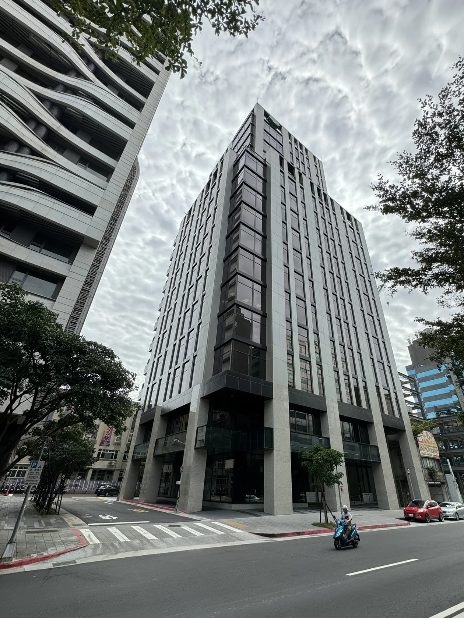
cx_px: 254
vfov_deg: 94.4
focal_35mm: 16
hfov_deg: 77.9
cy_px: 327
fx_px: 286
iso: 50
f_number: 2.2
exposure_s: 1/1323
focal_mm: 2.22
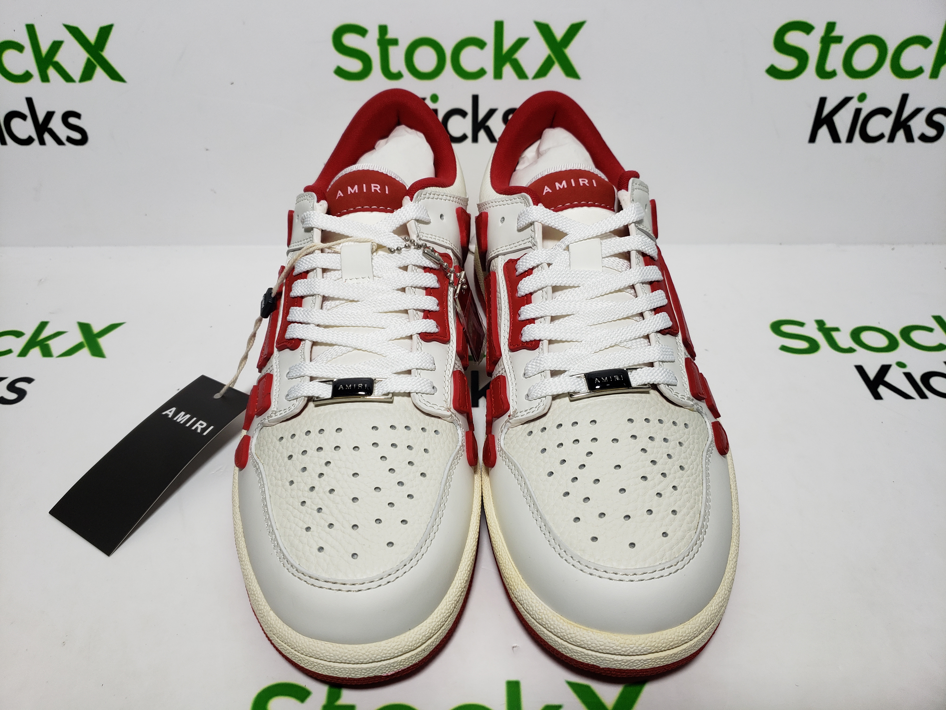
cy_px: 355
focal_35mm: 26
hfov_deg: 67.3
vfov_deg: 53.1
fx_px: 711
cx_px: 473
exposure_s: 1/558
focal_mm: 4.3
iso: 50
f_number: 1.5
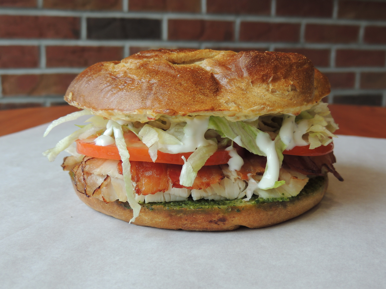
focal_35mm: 40
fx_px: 446
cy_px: 144
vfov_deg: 36.0
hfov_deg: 46.8
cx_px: 193
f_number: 3.3
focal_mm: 7.1
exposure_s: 1/50
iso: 100
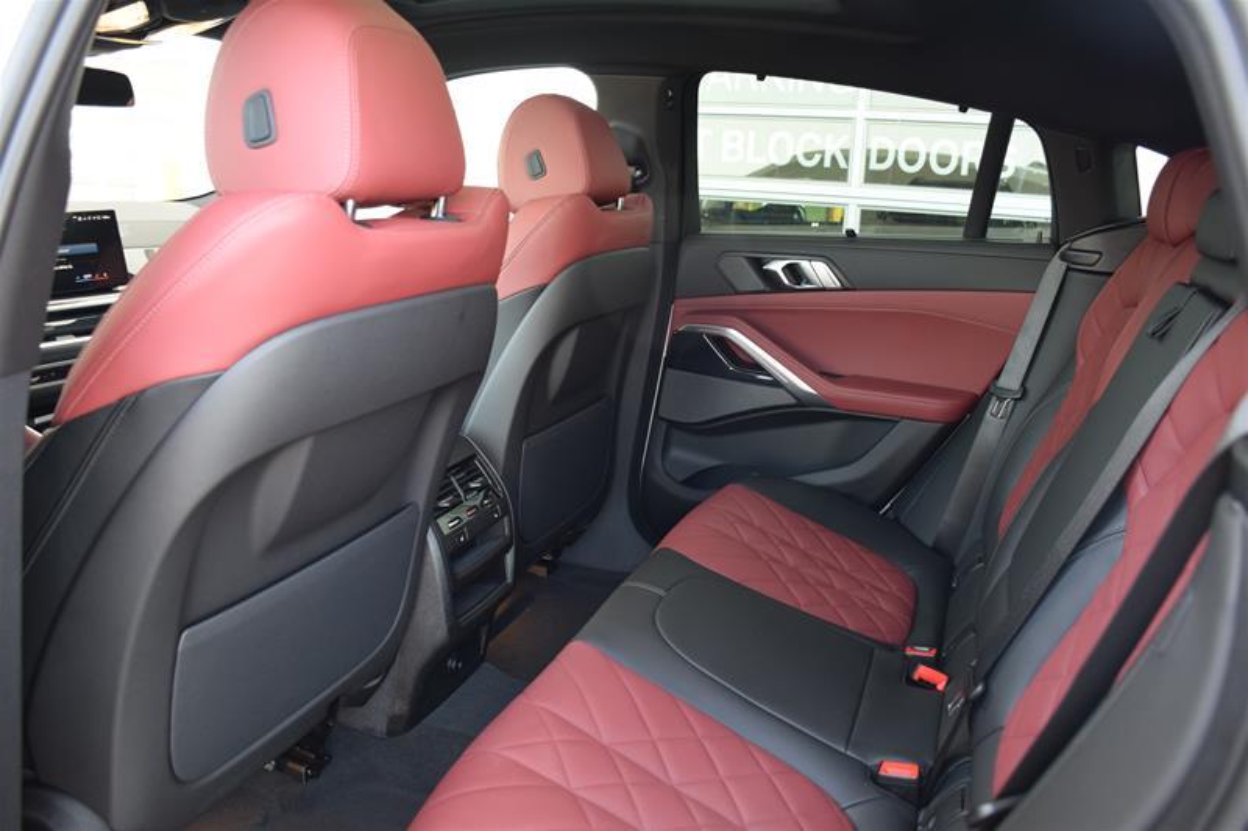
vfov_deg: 47.9
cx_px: 624
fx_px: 936
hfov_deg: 67.4
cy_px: 416
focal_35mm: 27
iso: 900
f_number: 3.5
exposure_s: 1/60
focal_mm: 18
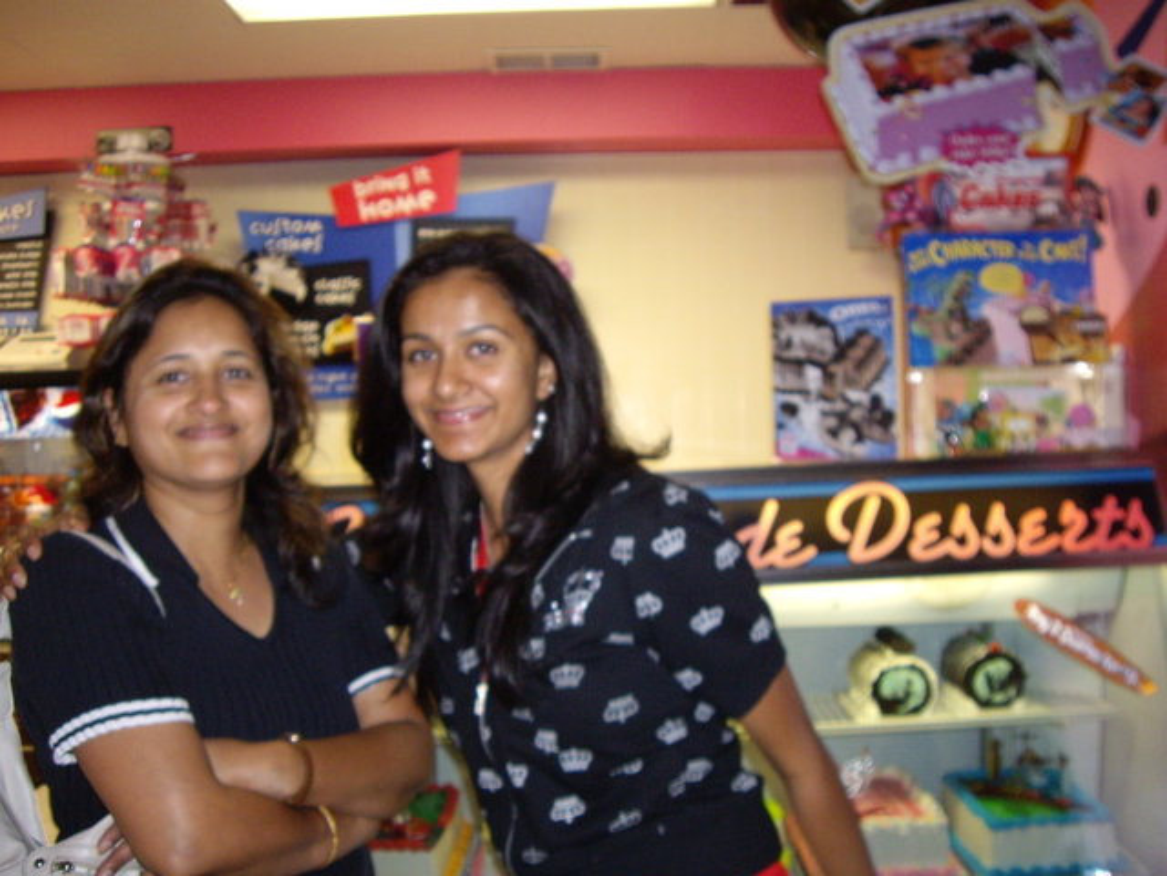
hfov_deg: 49.0
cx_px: 584
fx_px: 1281
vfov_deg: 37.7
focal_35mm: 38
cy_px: 438
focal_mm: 6.2
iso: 200
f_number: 2.7
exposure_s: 1/40
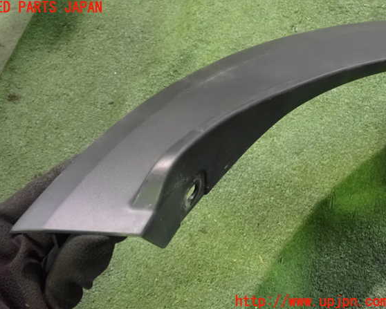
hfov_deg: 42.9
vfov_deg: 34.9
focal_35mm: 43
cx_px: 184
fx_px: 491
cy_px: 155
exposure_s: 1/40
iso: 1600
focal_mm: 7.31
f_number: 2.8
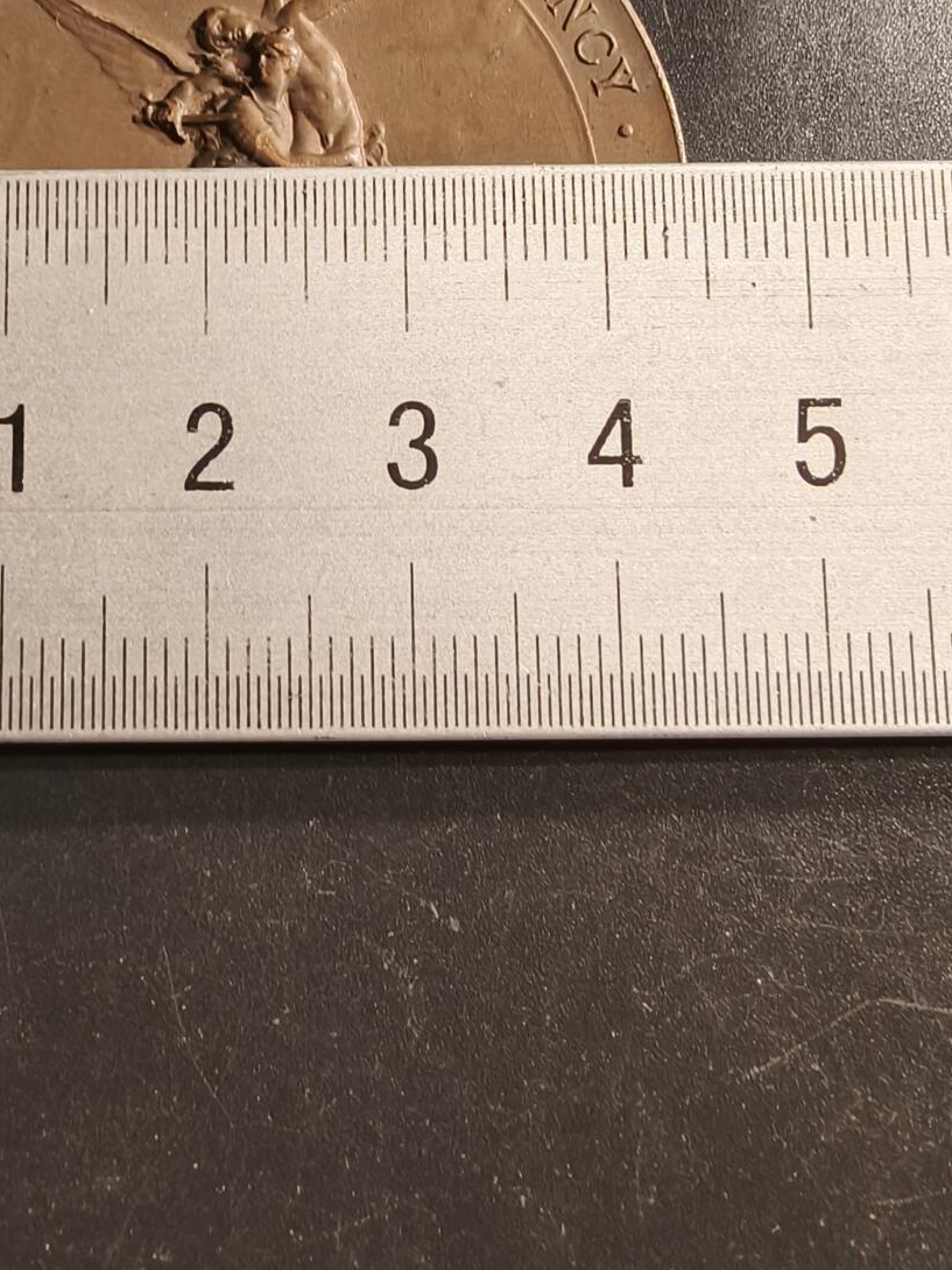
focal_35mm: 38
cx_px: 272
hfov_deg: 37.1
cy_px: 224
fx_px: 1393
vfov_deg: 46.0
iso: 250
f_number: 2
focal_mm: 2.32
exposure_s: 1/100
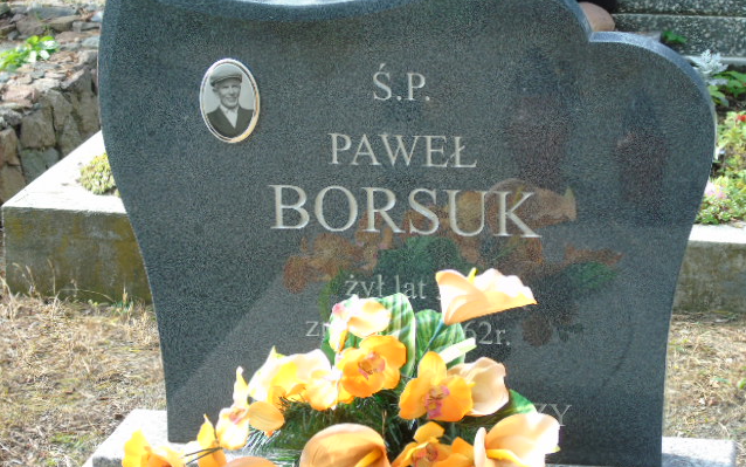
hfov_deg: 20.8
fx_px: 2033
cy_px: 219
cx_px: 373
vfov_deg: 13.1
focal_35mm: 100
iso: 80
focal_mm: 17
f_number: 4.3
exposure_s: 1/60
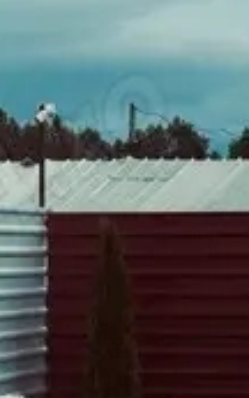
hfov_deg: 6.2
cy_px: 946
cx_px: 71
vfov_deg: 8.9
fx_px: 2315
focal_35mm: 213
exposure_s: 1/142
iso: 32
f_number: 1.5
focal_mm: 5.7
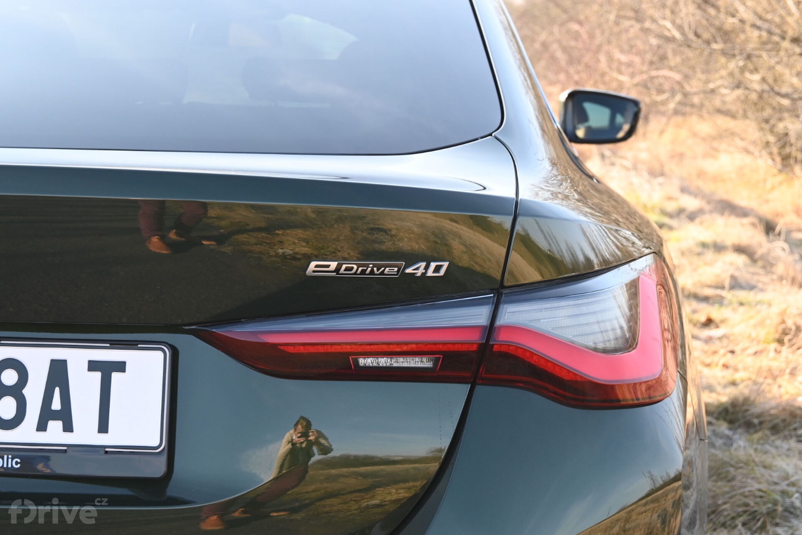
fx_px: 1671
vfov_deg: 18.2
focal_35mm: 75
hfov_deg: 27.0
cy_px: 268
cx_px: 401
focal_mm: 50
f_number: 6.3
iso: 400
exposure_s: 1/250
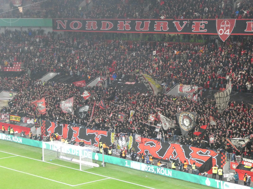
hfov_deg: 21.8
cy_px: 94
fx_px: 658
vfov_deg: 16.4
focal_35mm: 90
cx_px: 126
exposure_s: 1/80
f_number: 4.9
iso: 1000
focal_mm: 16.1
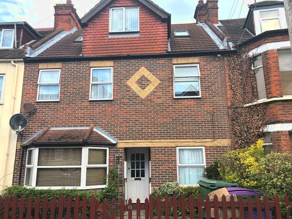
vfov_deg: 49.7
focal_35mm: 28
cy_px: 110
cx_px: 146
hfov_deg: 63.4
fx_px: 236
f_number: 1.8
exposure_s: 1/527
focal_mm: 3.99
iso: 20
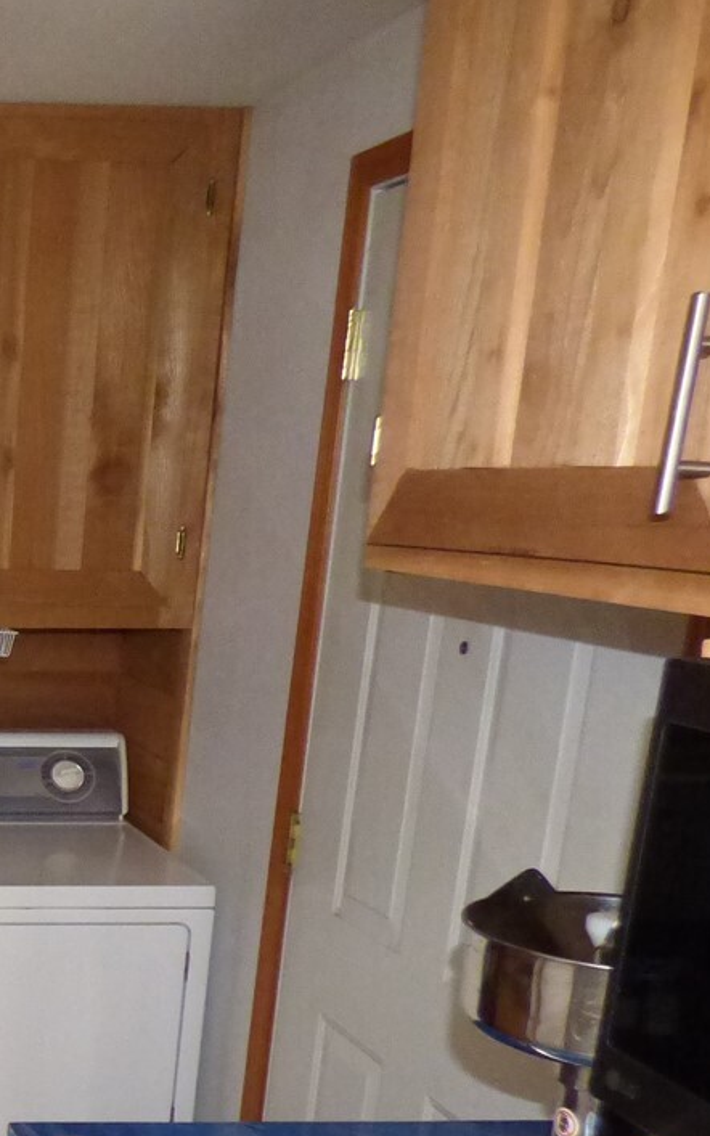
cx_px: -321
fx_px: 1486
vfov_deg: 39.9
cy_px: 932
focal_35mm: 48
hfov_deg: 22.6
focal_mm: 3.58
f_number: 2.8
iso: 800
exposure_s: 1/60
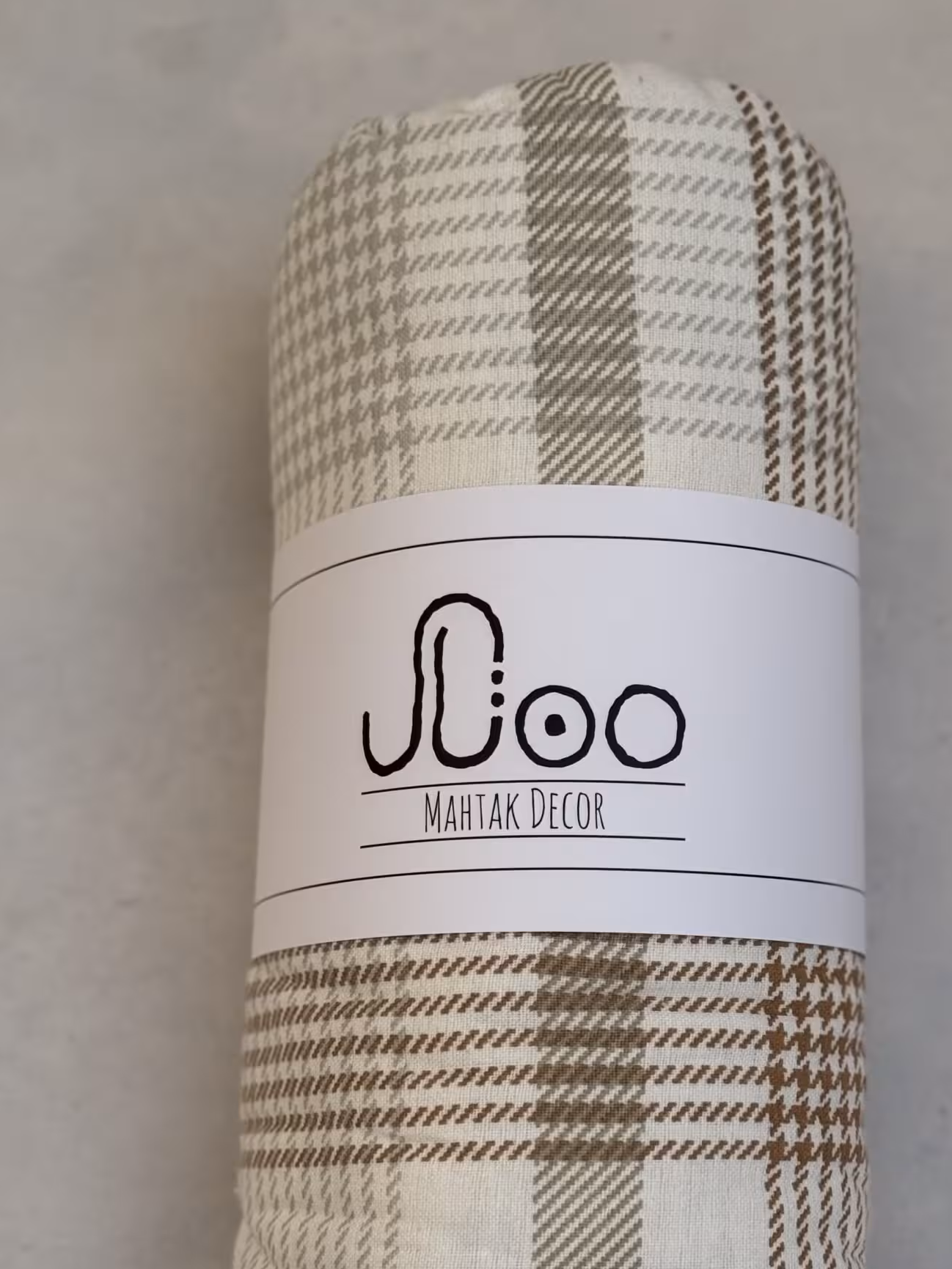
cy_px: 784
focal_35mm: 71
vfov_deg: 27.3
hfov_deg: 20.7
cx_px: 608
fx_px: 2604
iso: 64
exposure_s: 1/926
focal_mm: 6.76
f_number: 1.78
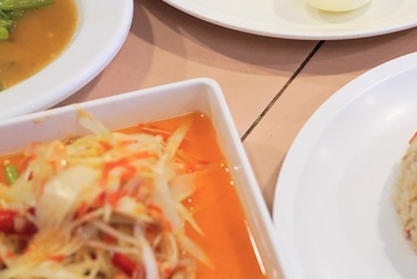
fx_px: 1269
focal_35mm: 110
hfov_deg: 18.6
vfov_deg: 12.4
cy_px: -6
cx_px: 304
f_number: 4
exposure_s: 1/160
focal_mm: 41.2
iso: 1600
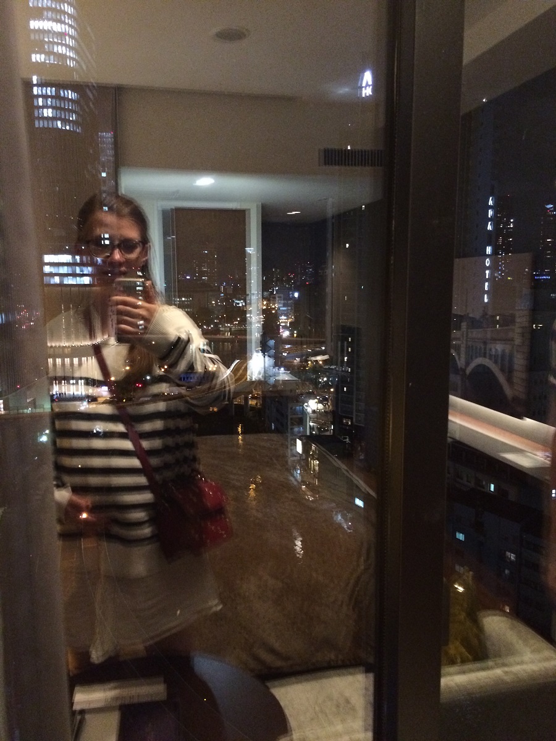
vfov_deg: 61.7
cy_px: 370
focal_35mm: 29
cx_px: 278
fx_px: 621
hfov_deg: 48.2
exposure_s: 1/15
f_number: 2.2
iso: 400
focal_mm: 4.15
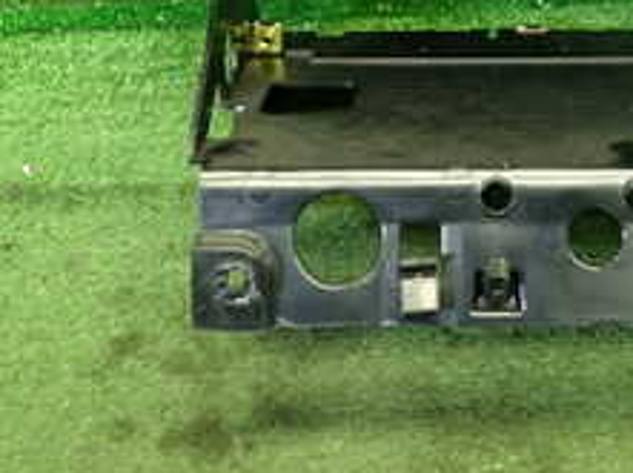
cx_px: 470
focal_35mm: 68
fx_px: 1241
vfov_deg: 20.7
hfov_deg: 28.2
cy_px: -23
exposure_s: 1/30
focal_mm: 4.5
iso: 250
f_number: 2
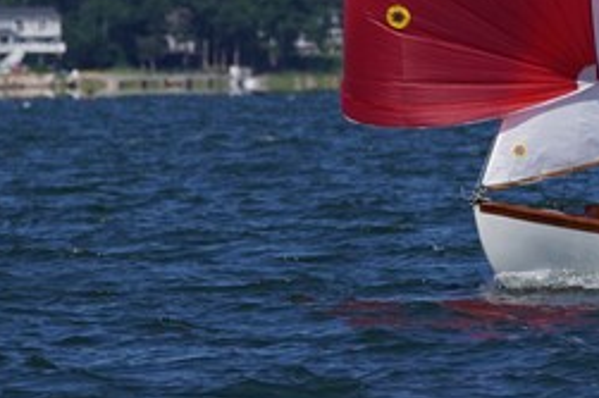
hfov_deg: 1.9
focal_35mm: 1080
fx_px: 17958
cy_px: -123
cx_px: 546
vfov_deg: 1.3
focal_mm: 226
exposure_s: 1/1600
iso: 125
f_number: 5.6
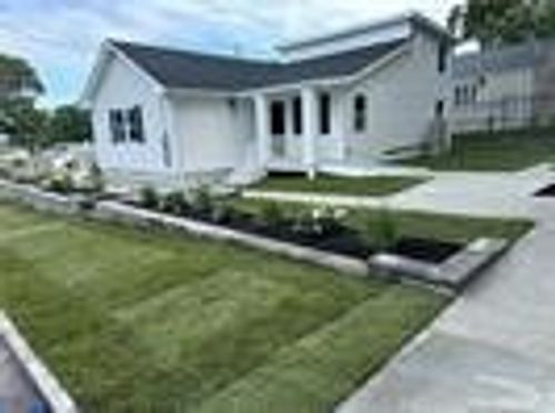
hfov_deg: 71.8
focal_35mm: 24
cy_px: 206
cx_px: 278
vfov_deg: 56.6
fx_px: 384
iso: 80
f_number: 1.78
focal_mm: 6.86
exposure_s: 1/1321
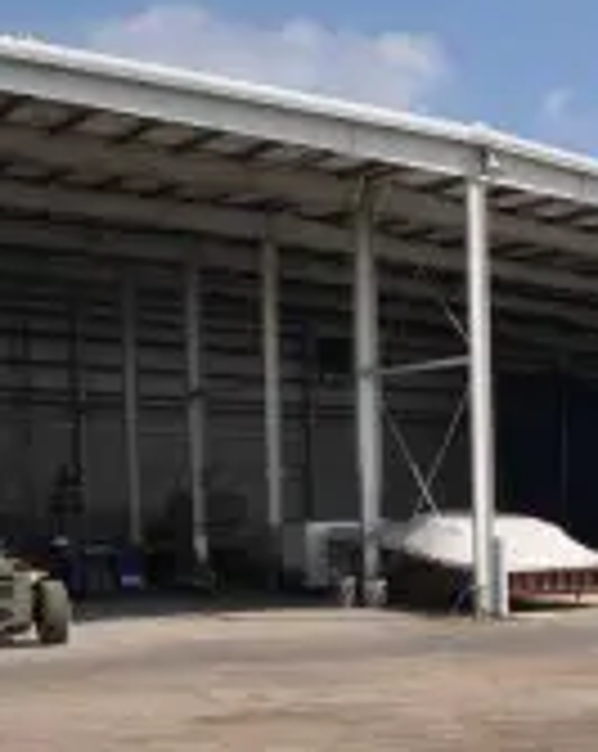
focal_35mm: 54
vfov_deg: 33.9
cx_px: 1236
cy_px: 592
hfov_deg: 17.9
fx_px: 1198
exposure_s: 1/400
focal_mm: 10
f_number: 10
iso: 200
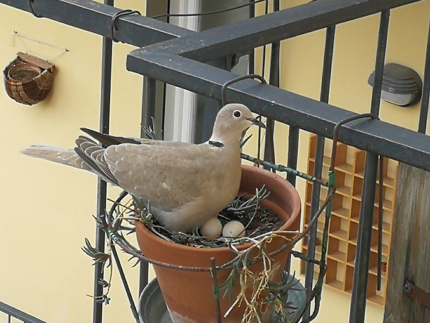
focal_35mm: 140
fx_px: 1739
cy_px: 162
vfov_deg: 10.6
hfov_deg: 14.1
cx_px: 215
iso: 50
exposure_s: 1/122
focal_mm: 3.95
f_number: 2.2
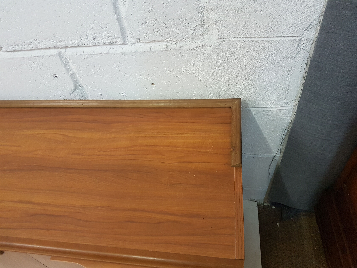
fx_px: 268
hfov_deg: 67.3
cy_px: 134
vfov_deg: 53.1
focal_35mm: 26
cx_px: 178
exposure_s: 1/25
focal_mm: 4.2
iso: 160
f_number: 1.7
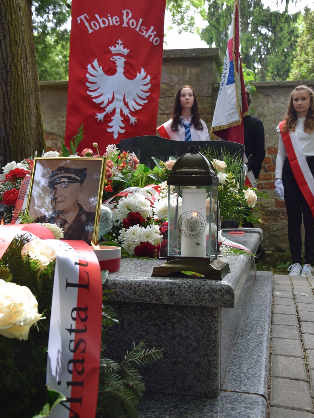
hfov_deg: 33.6
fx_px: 520
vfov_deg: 43.8
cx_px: 156
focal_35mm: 43
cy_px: 186
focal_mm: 26
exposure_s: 1/200
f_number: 7.1
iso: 400
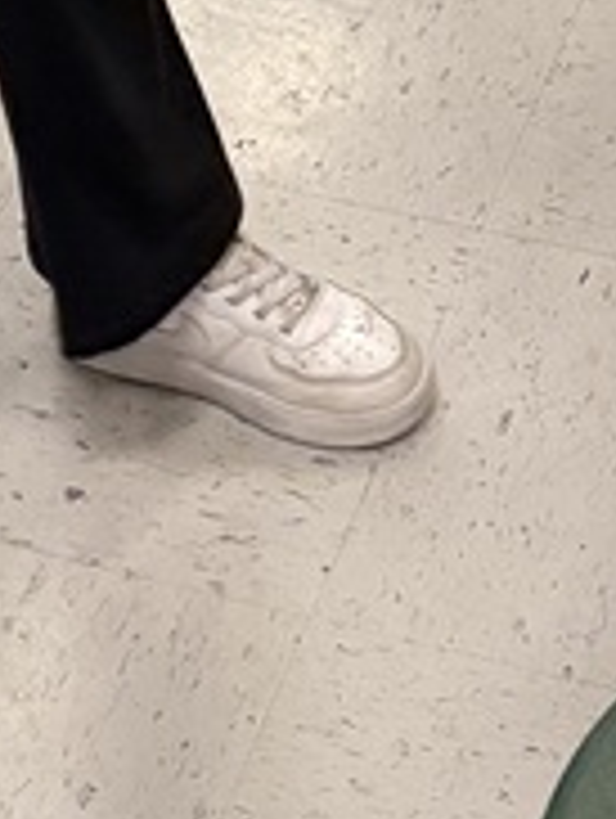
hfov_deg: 11.0
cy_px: -1386
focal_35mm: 135
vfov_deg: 11.2
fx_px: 3196
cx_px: 517
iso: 200
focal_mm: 6.76
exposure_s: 1/120
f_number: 1.78
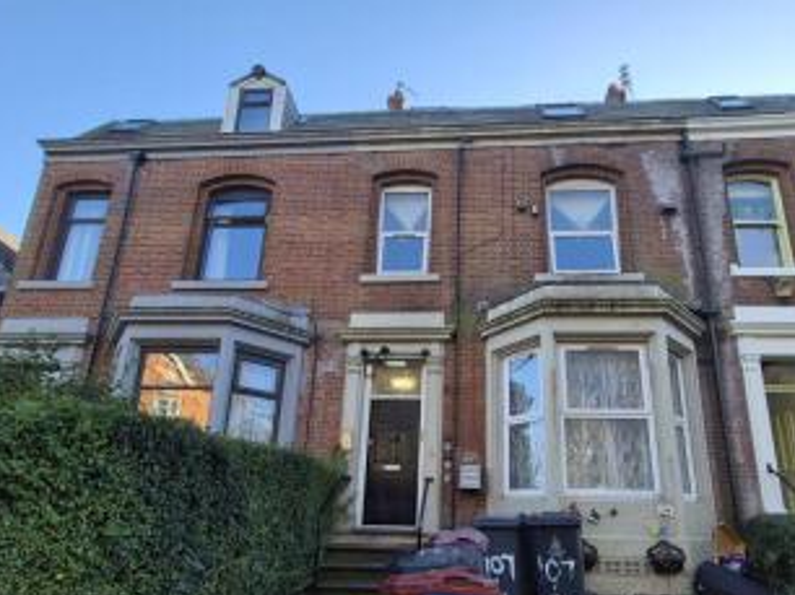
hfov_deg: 87.5
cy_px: 396
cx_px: 440
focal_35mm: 18
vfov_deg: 69.5
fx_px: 413
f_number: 2.2
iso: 50
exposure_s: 1/325
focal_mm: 2.2
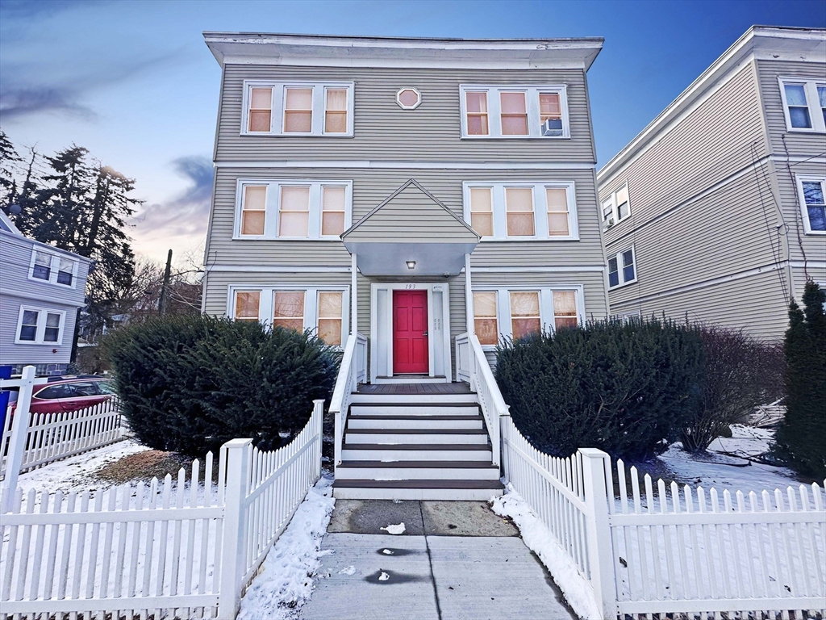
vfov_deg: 85.7
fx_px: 334
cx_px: 413
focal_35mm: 14
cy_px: 310
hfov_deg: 102.1
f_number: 2.2
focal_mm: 2.22
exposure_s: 1/716
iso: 40
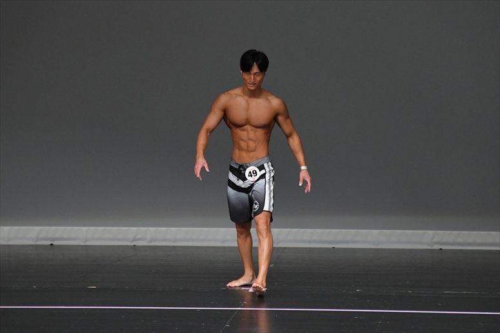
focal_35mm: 315
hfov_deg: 6.5
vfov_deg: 4.4
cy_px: 166
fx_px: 4373
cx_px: 250
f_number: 5.6
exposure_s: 1/400
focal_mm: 210
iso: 4000
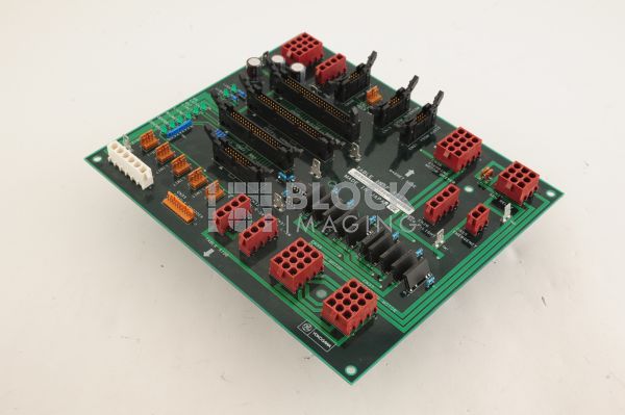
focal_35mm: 50
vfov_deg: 26.9
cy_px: 208
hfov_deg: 39.6
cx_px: 312
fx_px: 867
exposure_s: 1/125
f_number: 11
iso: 1600
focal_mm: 50
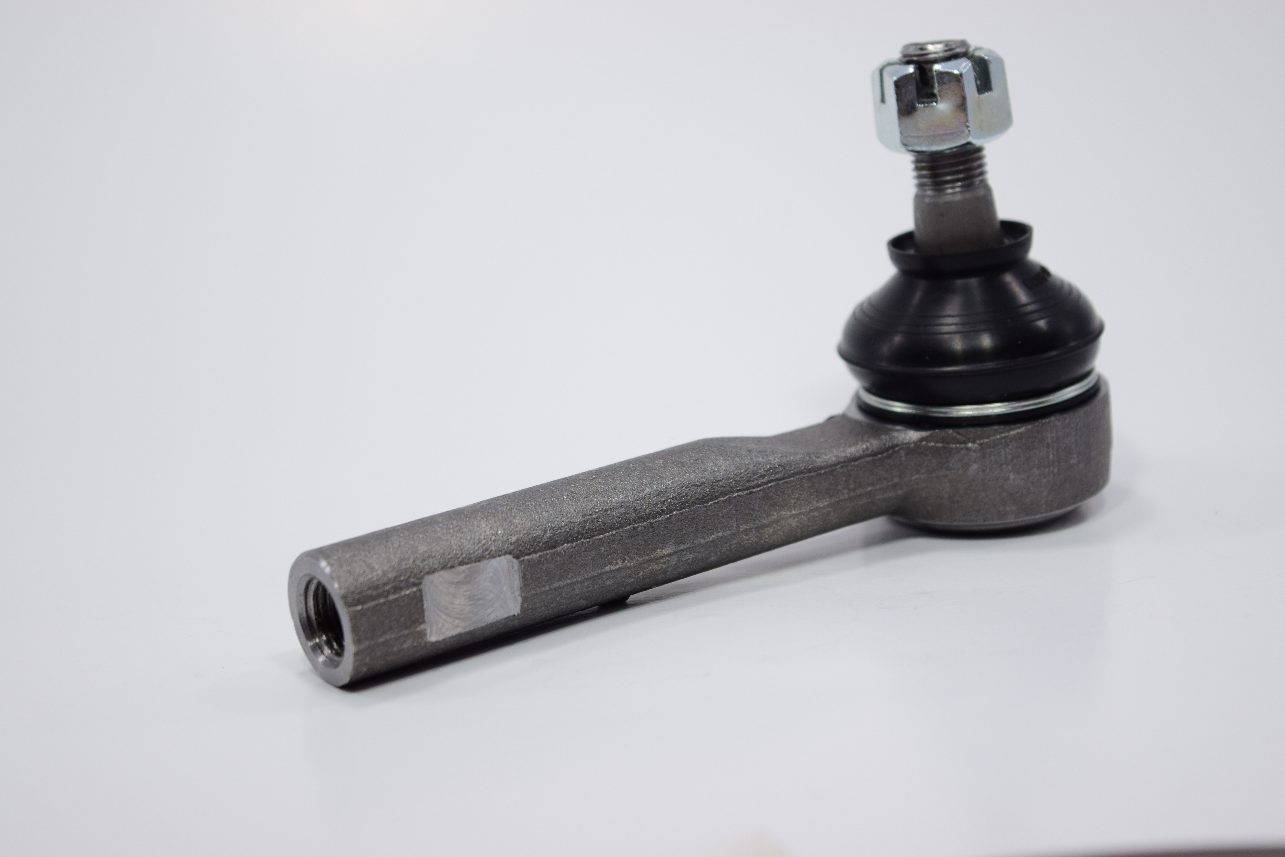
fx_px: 2945
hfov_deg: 24.6
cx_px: 642
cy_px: 428
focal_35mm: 82
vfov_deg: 16.6
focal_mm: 55
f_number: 5.6
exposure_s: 1/125
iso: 400
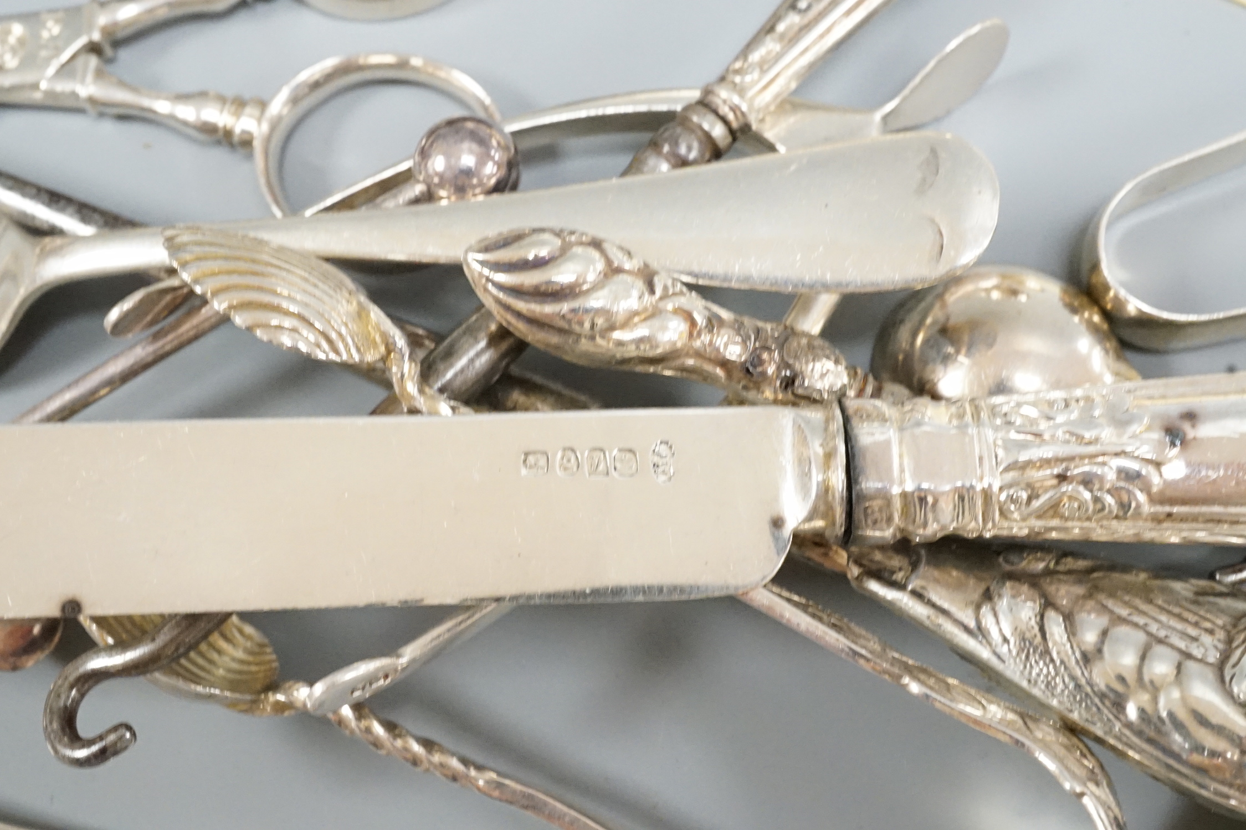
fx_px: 1557
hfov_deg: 43.6
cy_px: 415
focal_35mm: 45
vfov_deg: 29.9
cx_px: 623
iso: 6400
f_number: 22
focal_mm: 30
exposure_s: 1/30
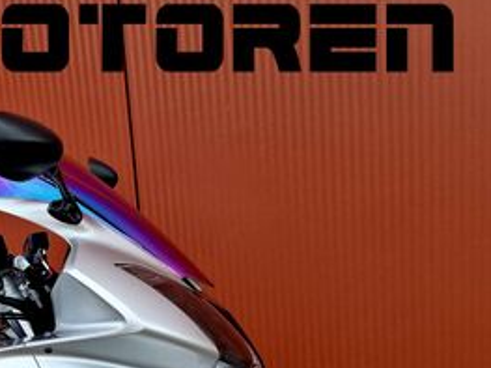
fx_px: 794
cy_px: 428
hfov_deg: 30.2
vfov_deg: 24.0
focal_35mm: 56
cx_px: -69
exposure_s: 1/185
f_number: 1.8
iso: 50
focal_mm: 6.4
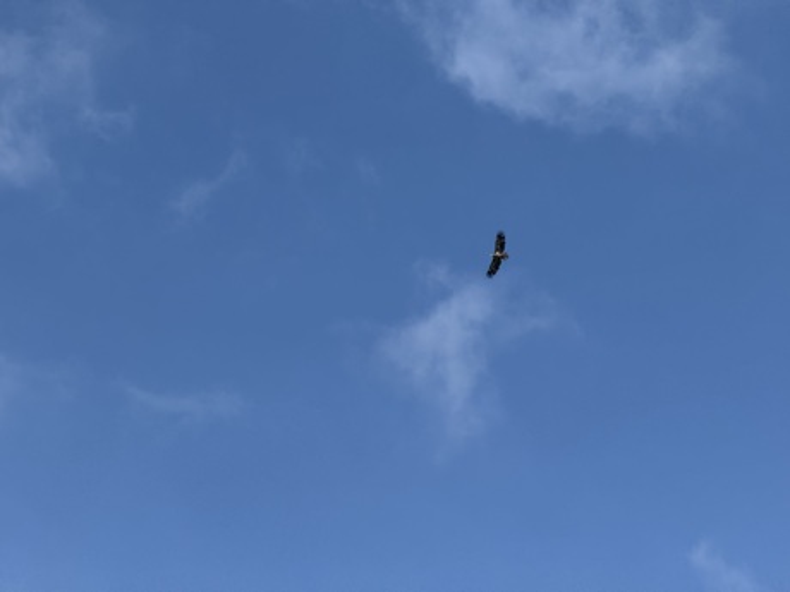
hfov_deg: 16.4
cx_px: 395
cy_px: 296
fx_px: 2739
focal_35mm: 120
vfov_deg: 12.3
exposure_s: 1/2146
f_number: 2.8
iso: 80
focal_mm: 15.66
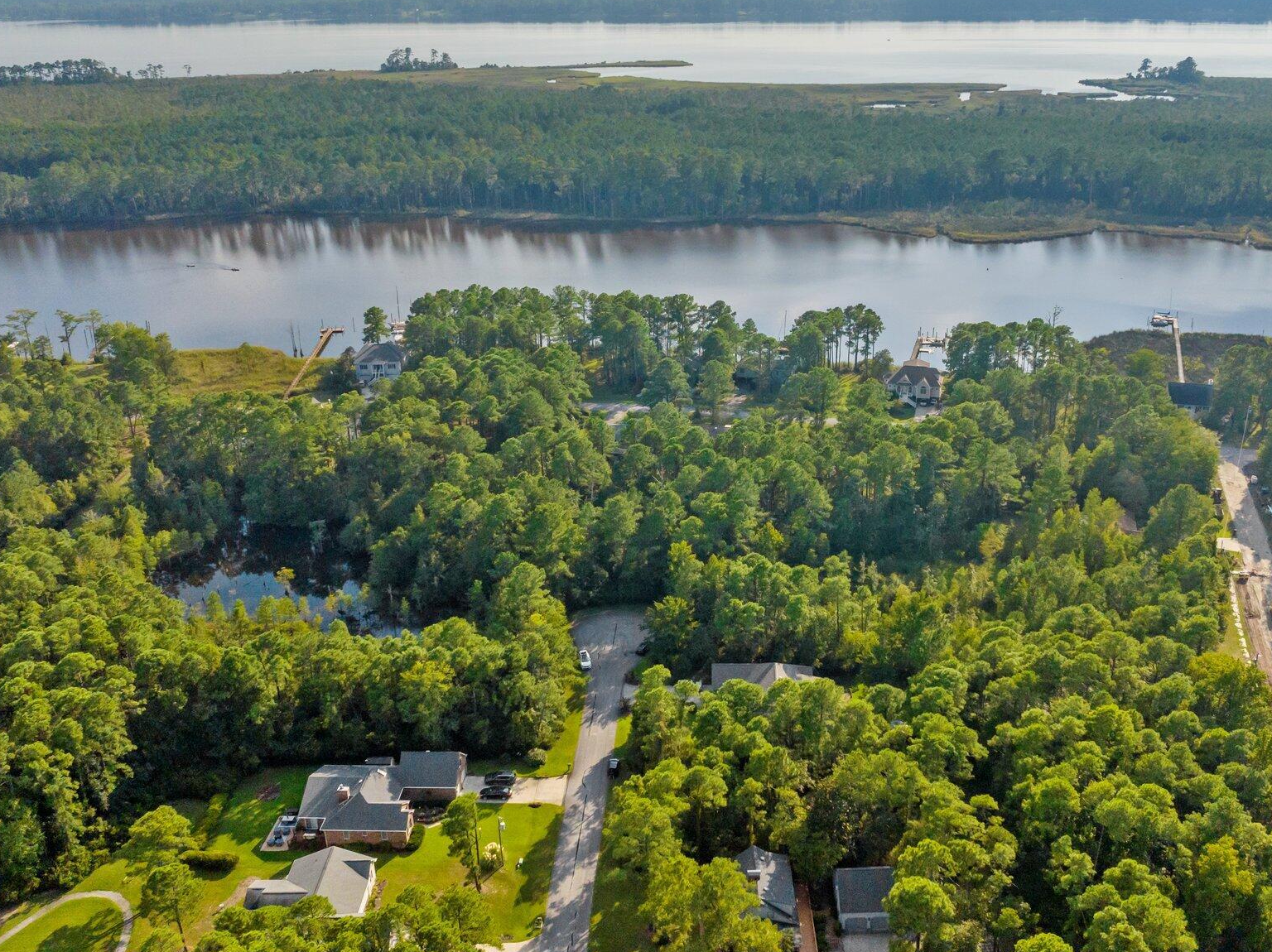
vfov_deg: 44.1
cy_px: 438
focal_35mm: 32
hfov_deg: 56.7
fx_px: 1175
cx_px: 720
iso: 400
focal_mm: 12.29
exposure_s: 1/500
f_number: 5.6
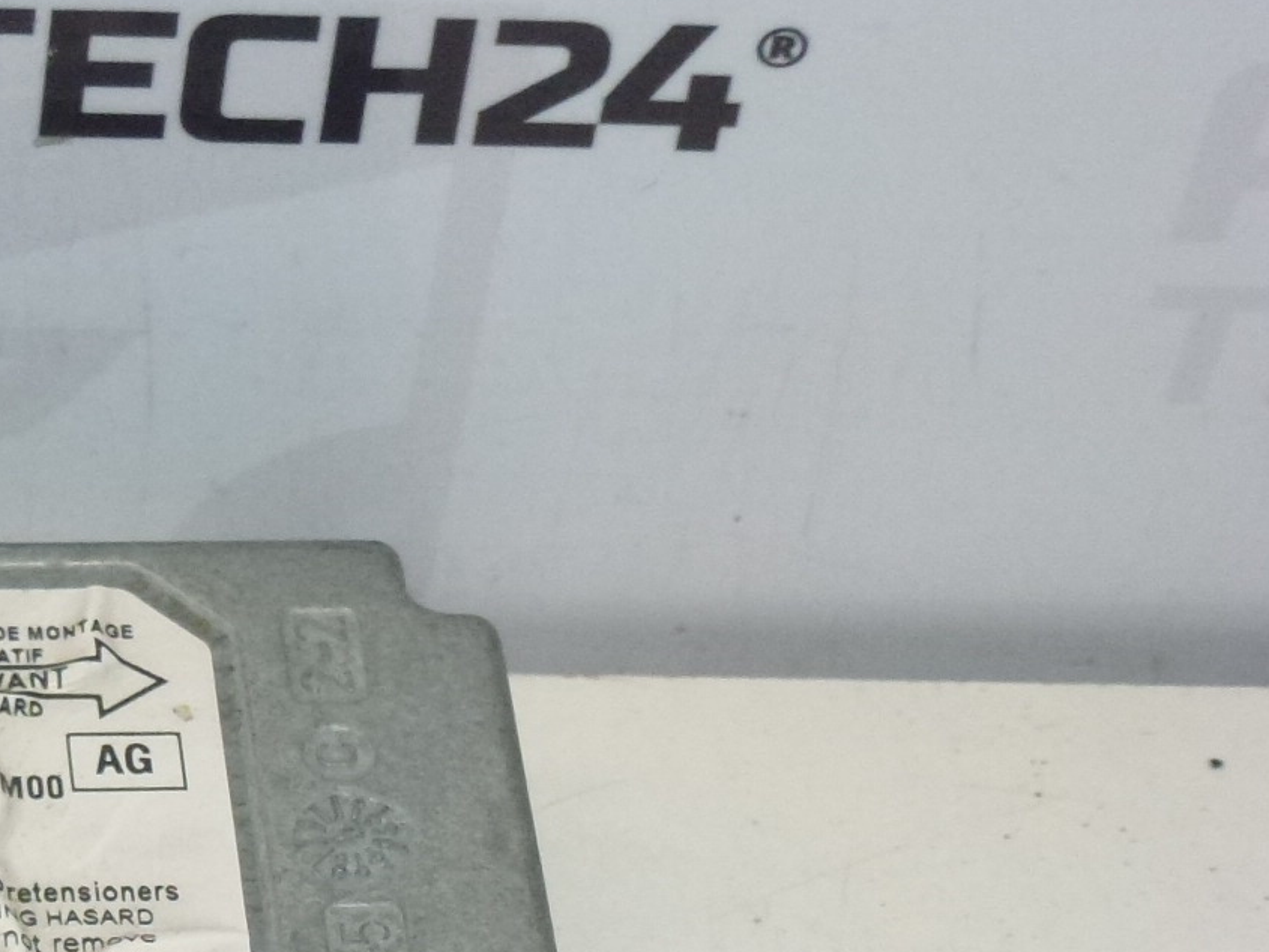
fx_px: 4620
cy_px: 1023
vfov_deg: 11.6
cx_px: -231
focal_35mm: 126
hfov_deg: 15.1
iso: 400
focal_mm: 9.4
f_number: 4.3
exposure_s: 1/250
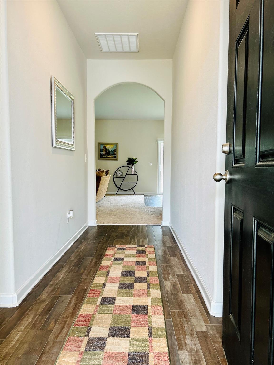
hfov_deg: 53.1
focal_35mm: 26
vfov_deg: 67.3
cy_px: 182
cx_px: 137
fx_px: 274
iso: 80
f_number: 1.5
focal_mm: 5.7
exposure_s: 1/120
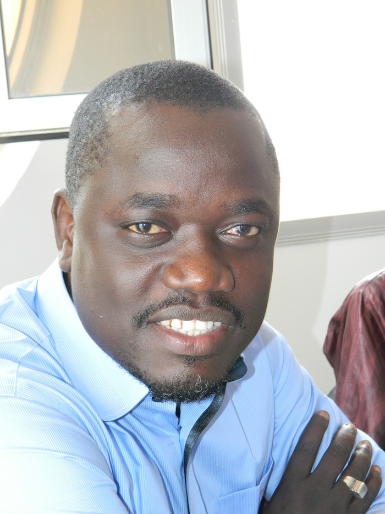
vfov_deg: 27.8
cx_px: 192
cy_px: 257
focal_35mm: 70
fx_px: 1038
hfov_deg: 21.0
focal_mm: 12.6
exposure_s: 1/30
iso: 200
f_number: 4
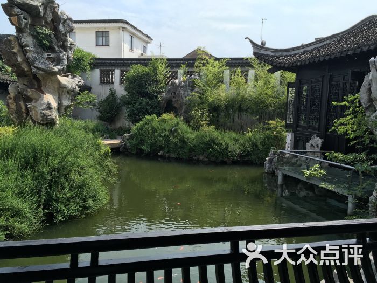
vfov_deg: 48.2
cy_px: 142
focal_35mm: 29
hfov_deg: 61.7
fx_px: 316
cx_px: 188
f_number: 2.2
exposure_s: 1/974
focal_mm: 4.15
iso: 25
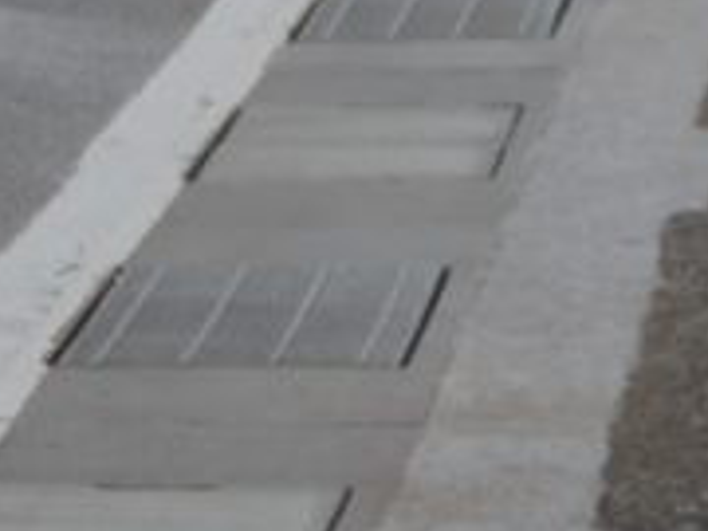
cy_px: -354
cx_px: 1369
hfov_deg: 4.2
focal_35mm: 467
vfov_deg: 3.2
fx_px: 9552
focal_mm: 18.7
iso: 80
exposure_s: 1/100
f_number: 4.2
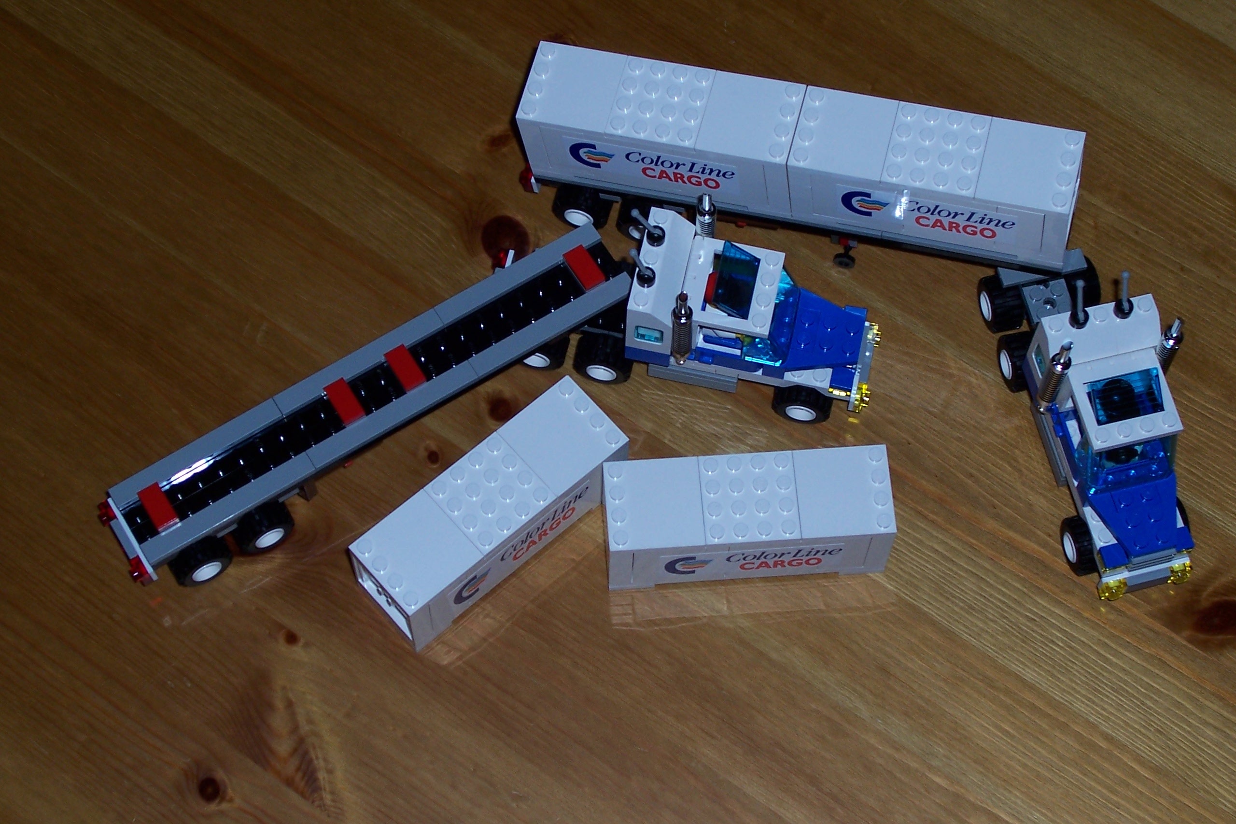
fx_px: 2266
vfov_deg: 20.6
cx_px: 618
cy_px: 412
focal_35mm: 66
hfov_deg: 30.5
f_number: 4
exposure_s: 1/90
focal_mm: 10.8
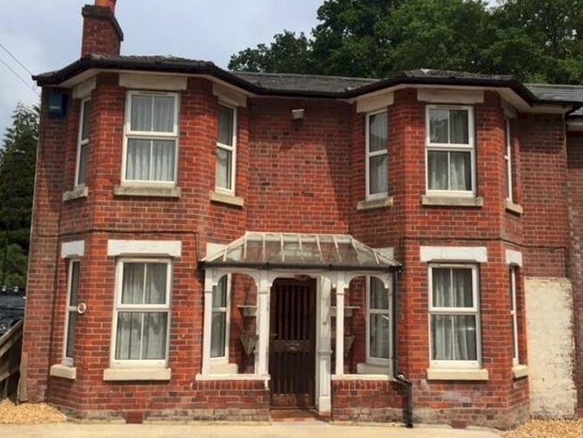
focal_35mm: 32
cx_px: 302
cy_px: 236
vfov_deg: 44.2
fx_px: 539
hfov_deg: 56.8
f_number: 2.2
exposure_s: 1/3597
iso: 32
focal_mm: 4.15
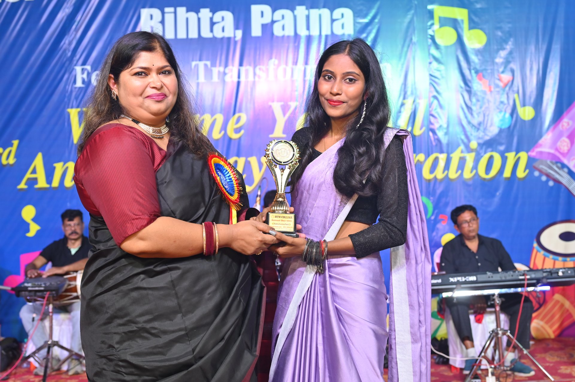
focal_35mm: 43
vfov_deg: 31.1
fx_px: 686
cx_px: 288
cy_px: 191
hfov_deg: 45.5
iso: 800
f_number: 4.5
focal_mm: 43
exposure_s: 1/100
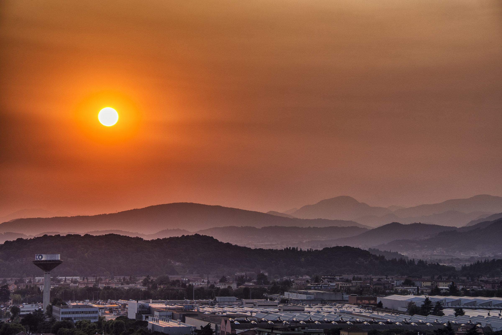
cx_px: 251
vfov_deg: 9.1
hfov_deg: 13.7
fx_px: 2092
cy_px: 168
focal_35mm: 150
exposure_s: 1/200
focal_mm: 100
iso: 100
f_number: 7.1
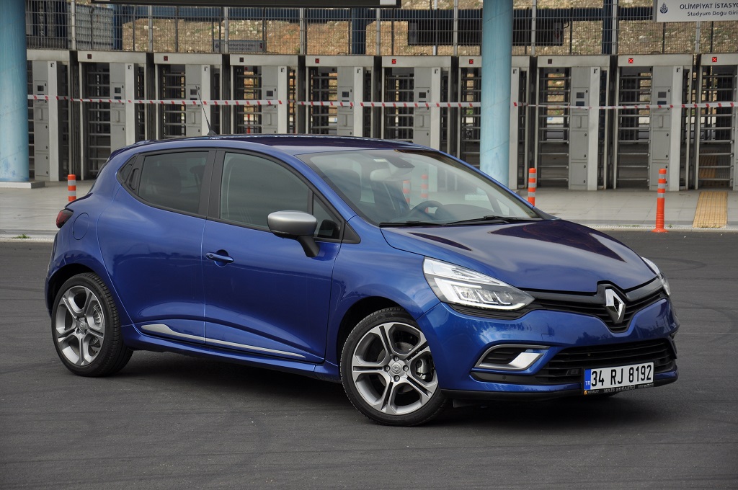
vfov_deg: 12.1
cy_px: 245
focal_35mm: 112
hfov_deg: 18.2
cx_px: 369
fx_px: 2303
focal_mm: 75
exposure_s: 1/640
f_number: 5.3
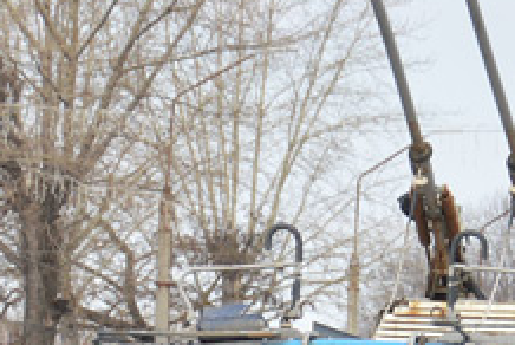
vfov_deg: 2.4
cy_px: 267
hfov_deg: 3.6
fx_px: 8265
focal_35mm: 577
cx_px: 461
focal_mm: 70
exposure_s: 1/320
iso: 100
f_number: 5.6
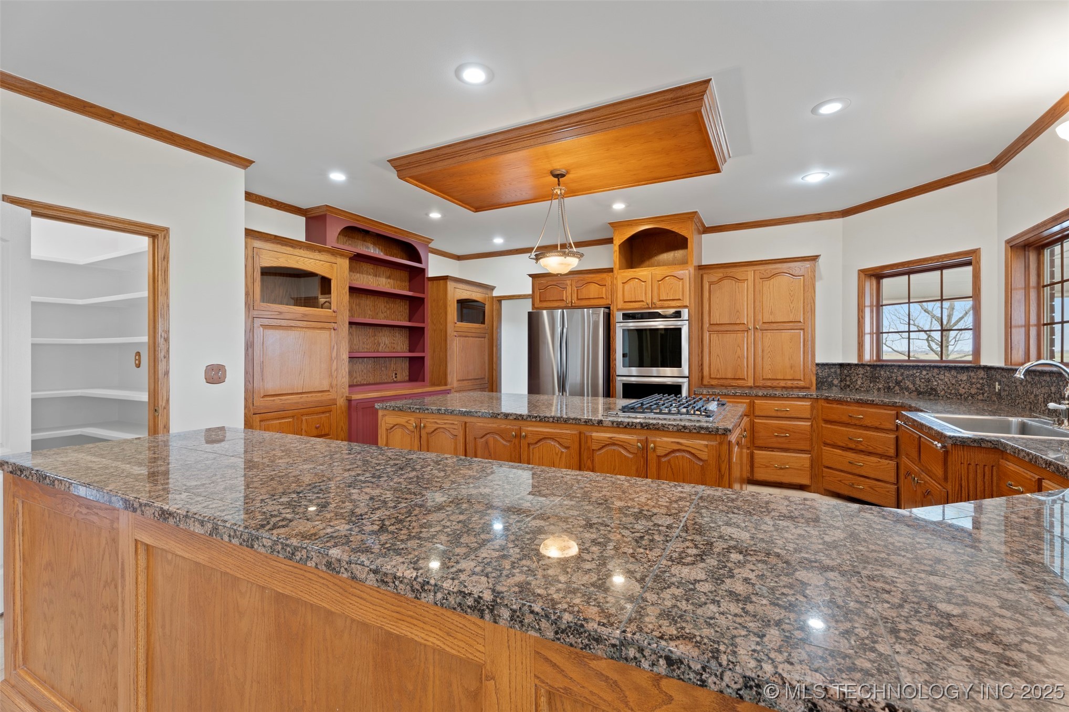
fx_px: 475
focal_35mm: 16
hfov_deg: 96.7
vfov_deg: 73.7
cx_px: 534
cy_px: 356
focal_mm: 16
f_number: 9
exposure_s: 1/2
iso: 250
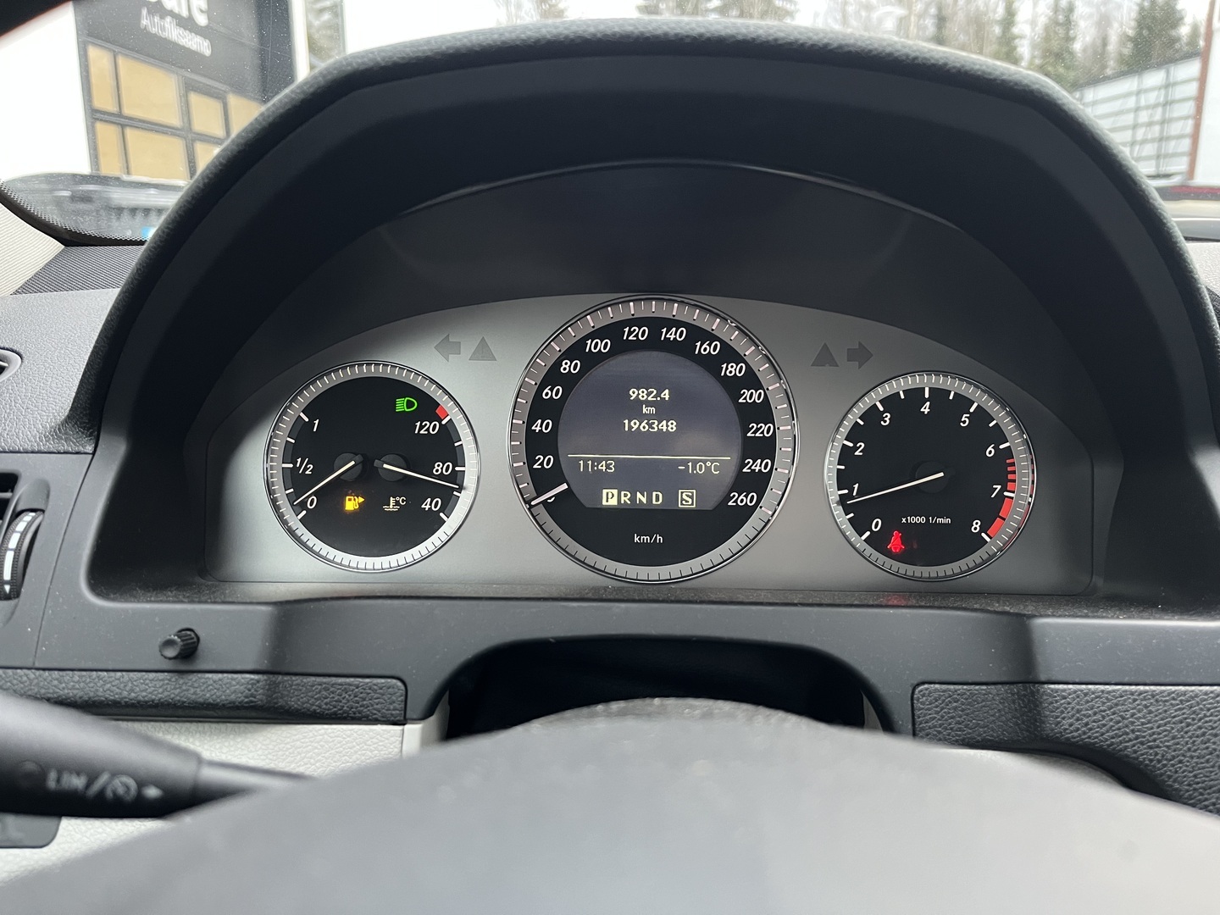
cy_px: 458
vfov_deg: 53.1
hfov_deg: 67.3
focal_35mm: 26
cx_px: 610
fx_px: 916
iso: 250
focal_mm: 5.1
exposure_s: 1/60
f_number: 1.6
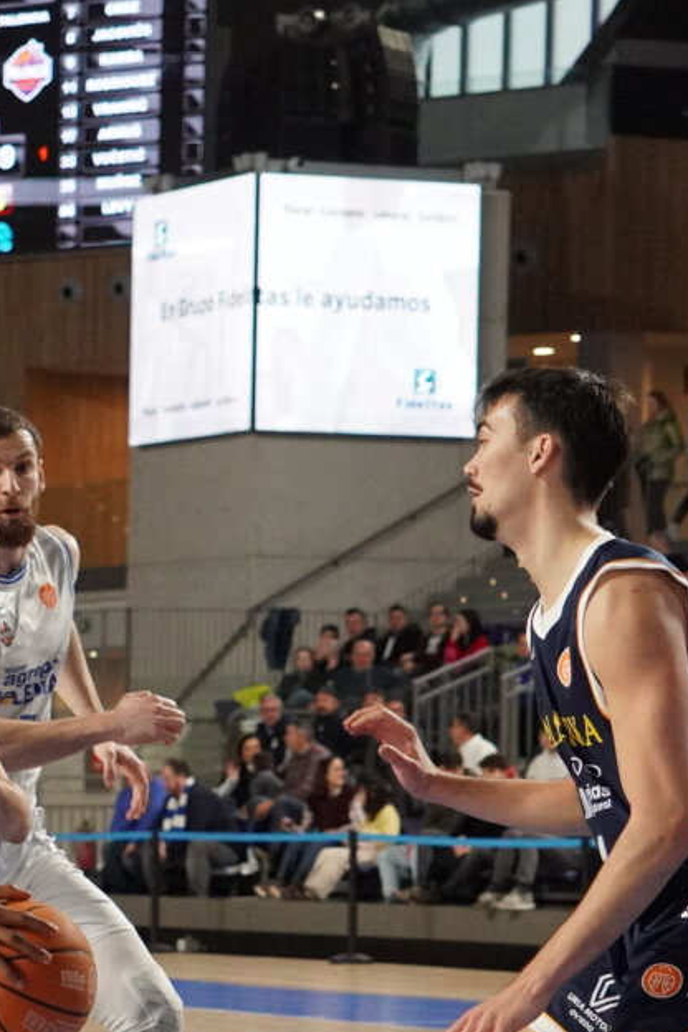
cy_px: 636
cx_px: -20
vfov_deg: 12.2
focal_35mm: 169
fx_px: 4845
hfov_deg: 8.1
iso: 6400
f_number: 4.5
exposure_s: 1/1250
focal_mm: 55
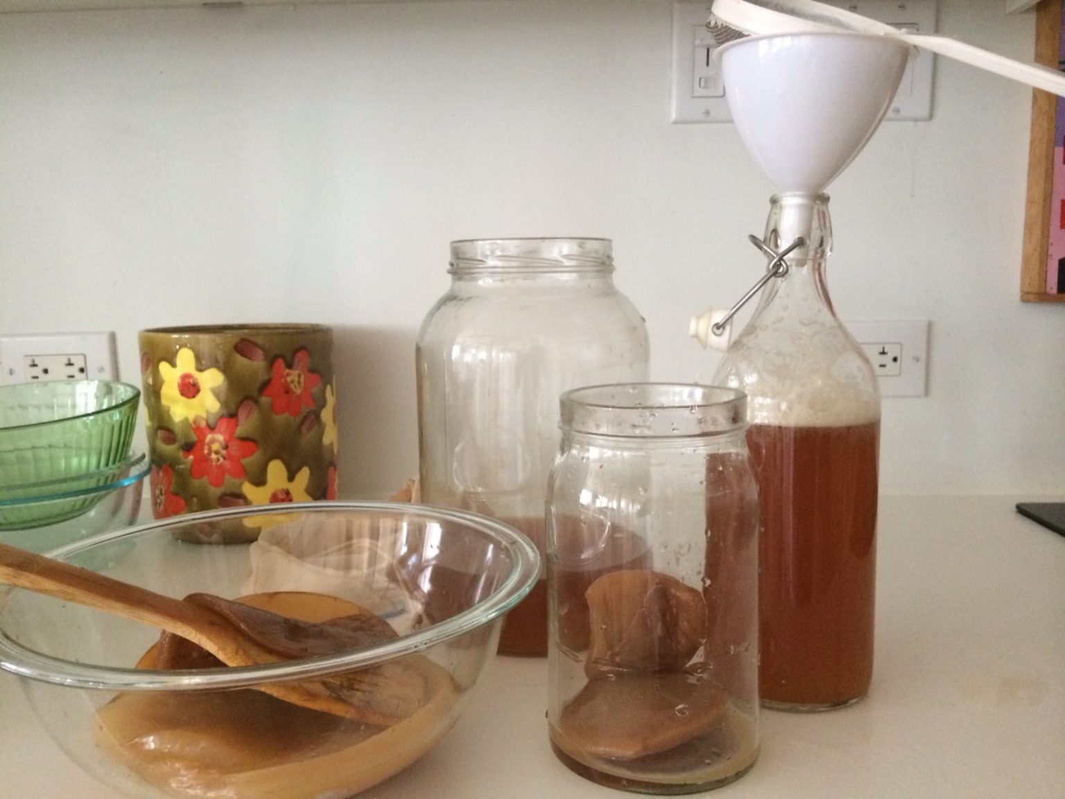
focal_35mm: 30
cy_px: 400
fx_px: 923
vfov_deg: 46.8
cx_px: 532
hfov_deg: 60.0
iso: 320
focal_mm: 4.12
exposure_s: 1/20
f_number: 2.2
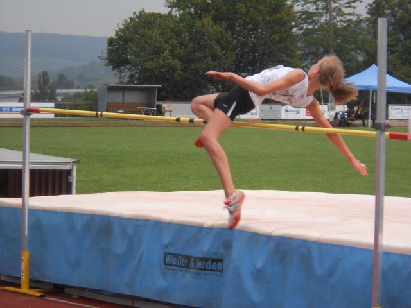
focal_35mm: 156
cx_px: 206
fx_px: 1852
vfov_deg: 9.5
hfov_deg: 12.7
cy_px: 154
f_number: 6.5
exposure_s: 1/320
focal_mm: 27.6
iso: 80
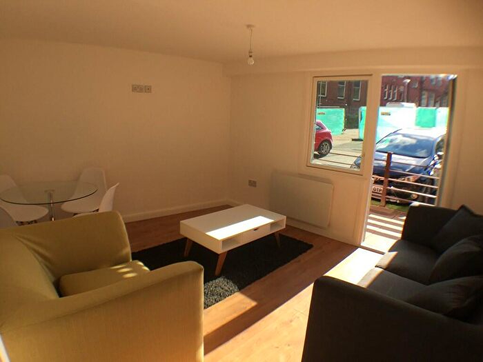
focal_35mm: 29
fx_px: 405
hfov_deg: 61.7
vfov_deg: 48.2
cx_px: 242
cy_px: 181
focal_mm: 4.15
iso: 32
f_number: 2.2
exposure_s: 1/449
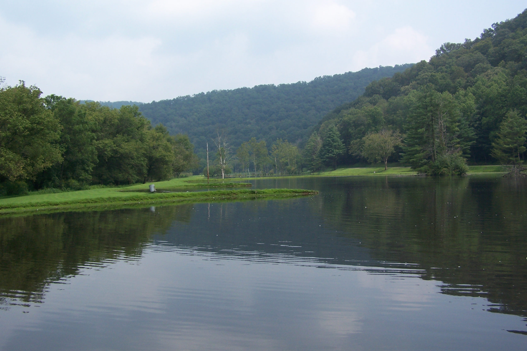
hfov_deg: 48.5
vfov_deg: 33.4
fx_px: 586
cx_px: 265
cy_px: 160
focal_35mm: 40
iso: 80
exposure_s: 1/800
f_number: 4
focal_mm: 6.3
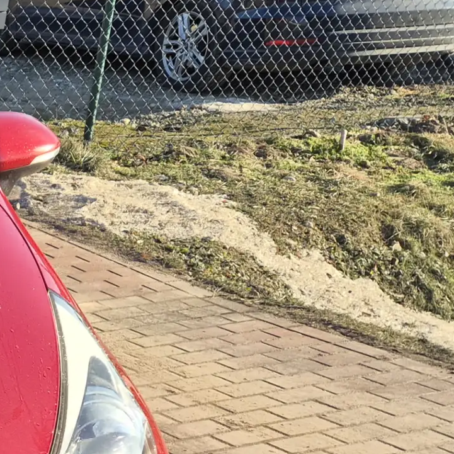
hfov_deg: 16.7
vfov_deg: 20.4
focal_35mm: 83
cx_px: -406
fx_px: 1232
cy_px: 414
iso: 25
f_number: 1.8
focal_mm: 5.4
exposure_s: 1/632
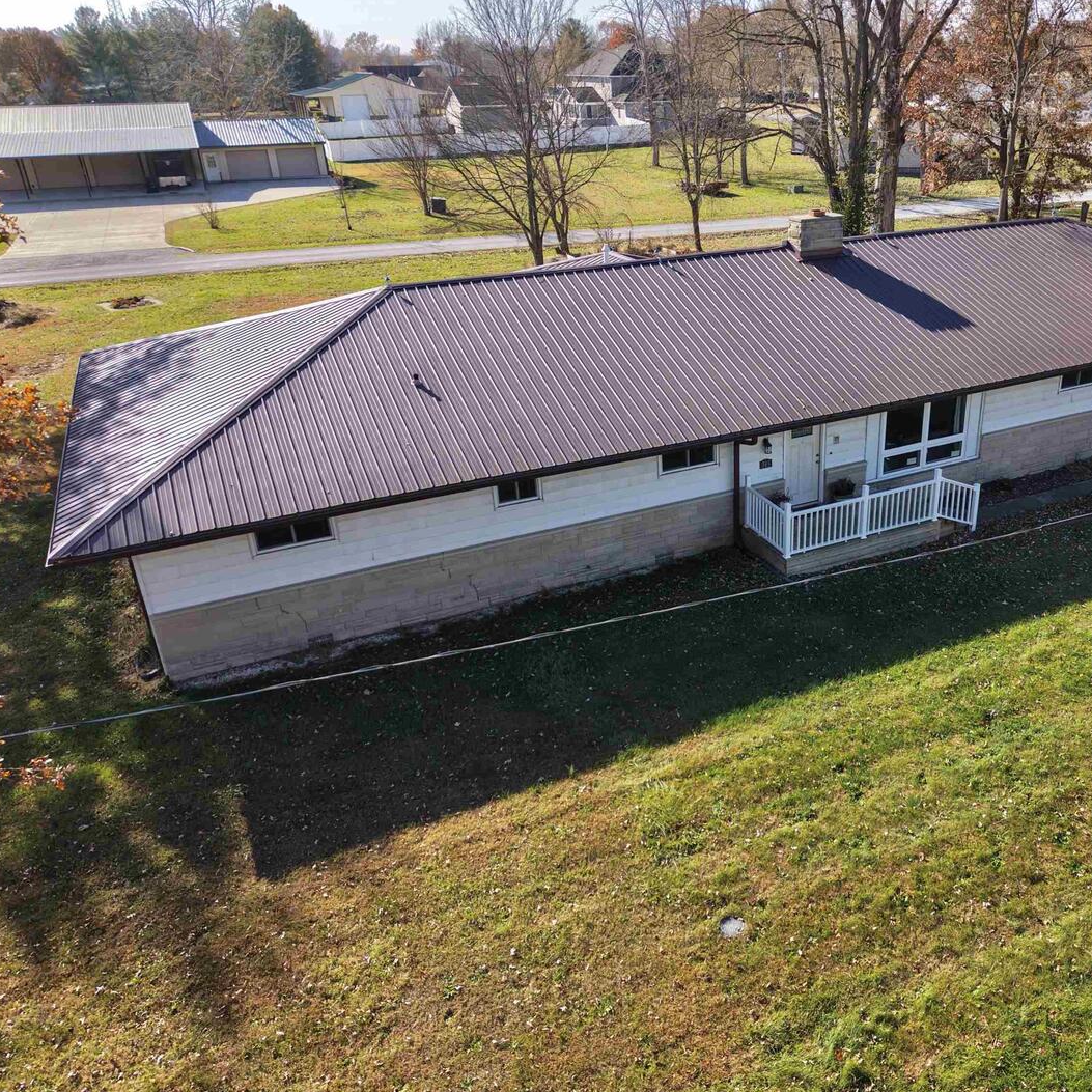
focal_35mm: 29
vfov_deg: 55.6
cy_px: 541
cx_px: 726
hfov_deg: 54.5
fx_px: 1035
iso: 100
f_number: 1.8
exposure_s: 1/40
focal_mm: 8.67
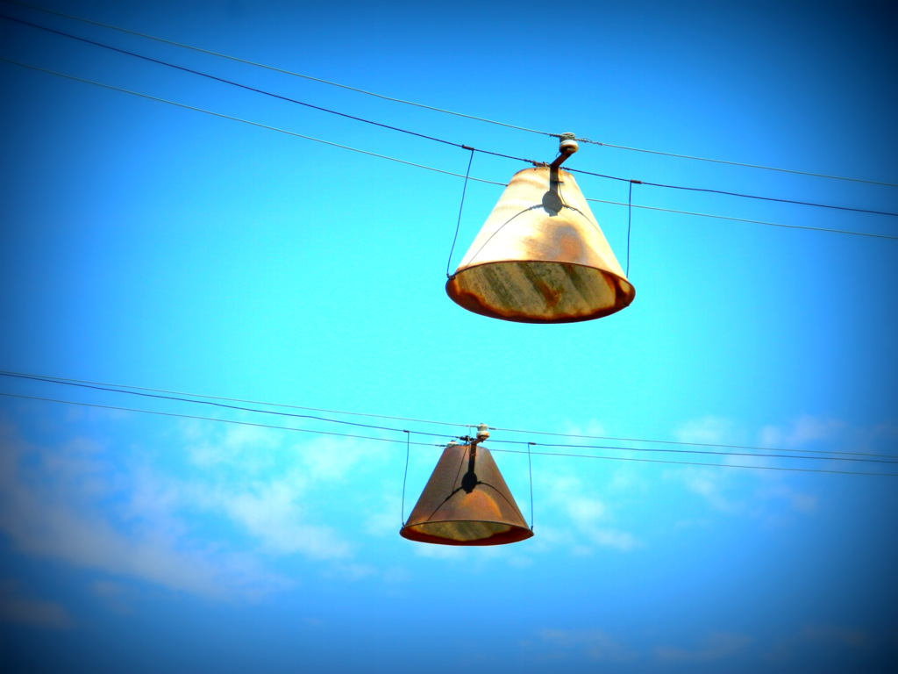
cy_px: 337
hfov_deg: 9.0
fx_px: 5733
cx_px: 449
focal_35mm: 221
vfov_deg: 6.7
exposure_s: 1/500
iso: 80
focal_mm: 39.7
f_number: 5.4
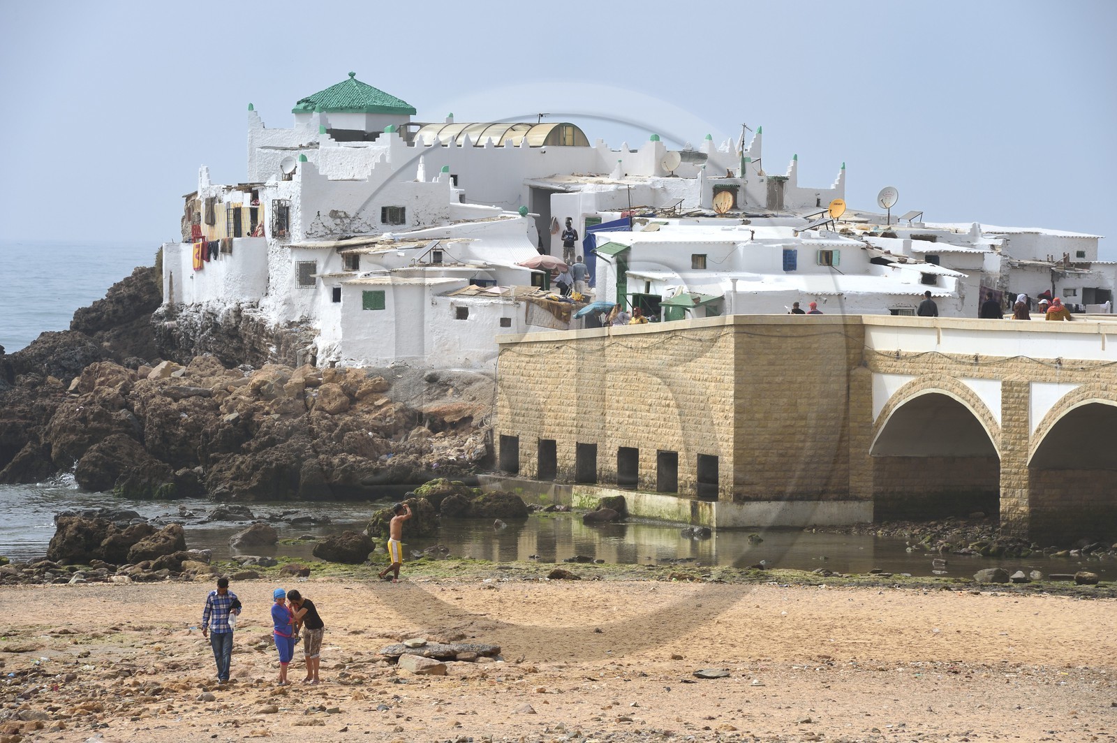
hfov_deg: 10.3
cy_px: 372
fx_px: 6200
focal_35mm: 200
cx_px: 558
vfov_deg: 6.9
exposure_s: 1/250
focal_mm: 200
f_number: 13
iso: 200
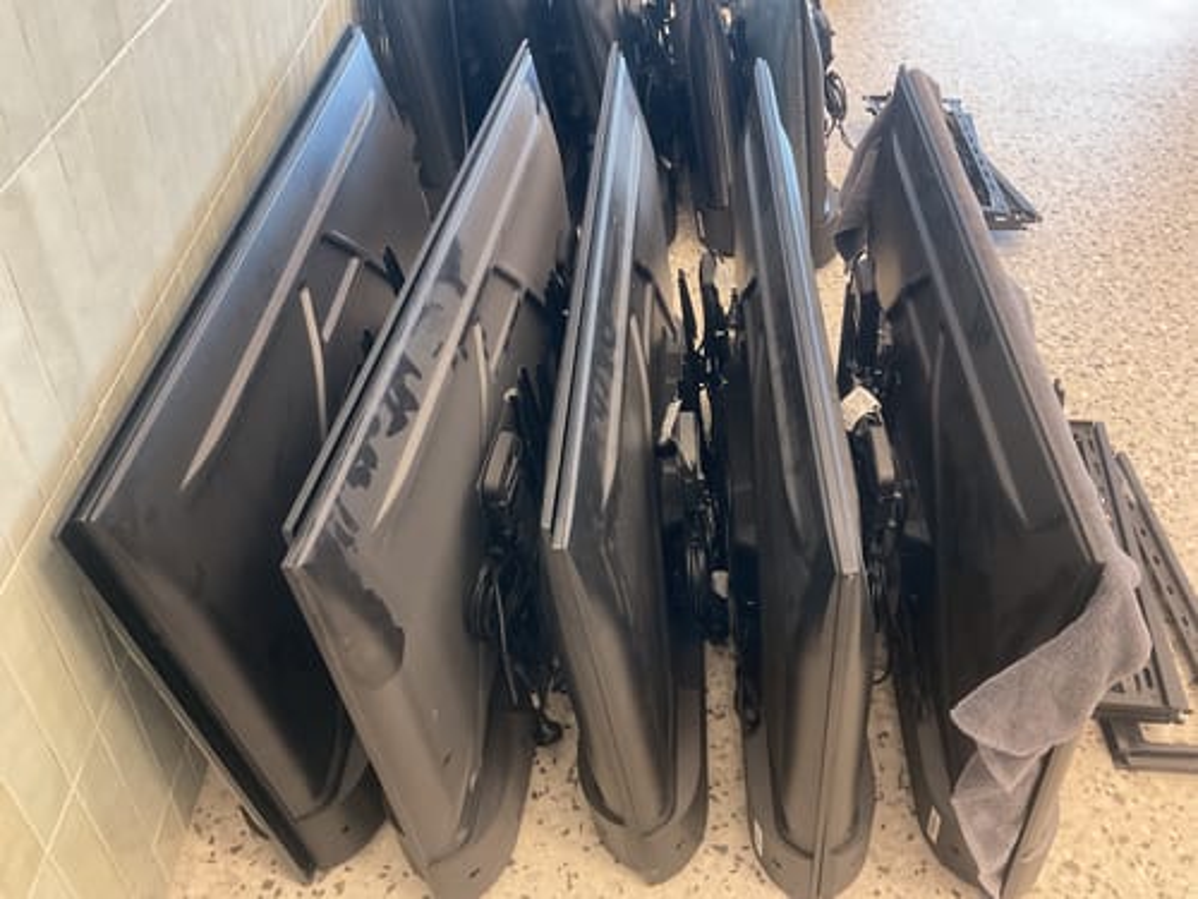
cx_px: 599
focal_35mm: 29
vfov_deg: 48.2
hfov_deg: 61.7
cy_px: 450
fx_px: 1004
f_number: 1.8
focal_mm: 3
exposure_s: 1/50
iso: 250
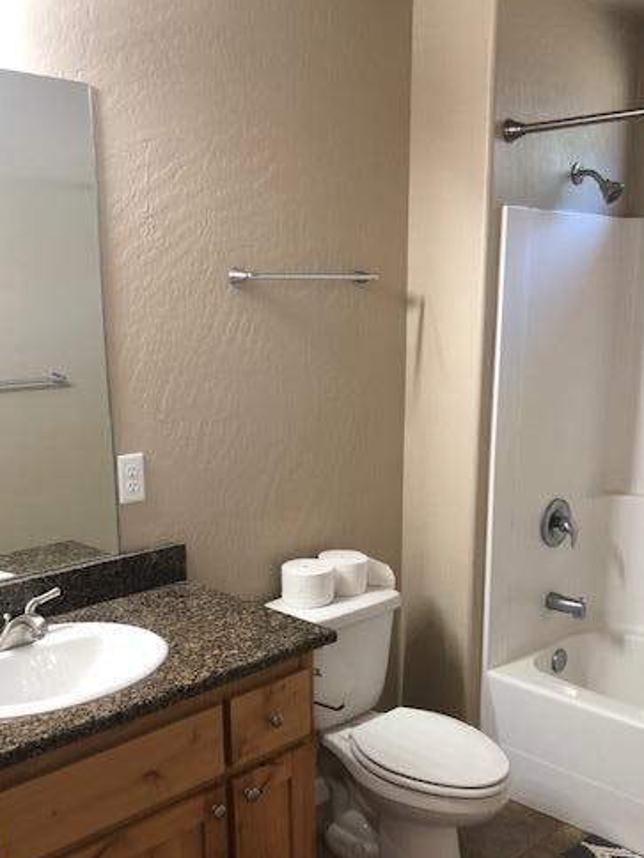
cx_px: 326
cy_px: 535
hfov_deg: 38.7
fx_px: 918
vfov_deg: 49.7
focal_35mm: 37
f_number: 1.8
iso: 32
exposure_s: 1/22
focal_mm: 3.99
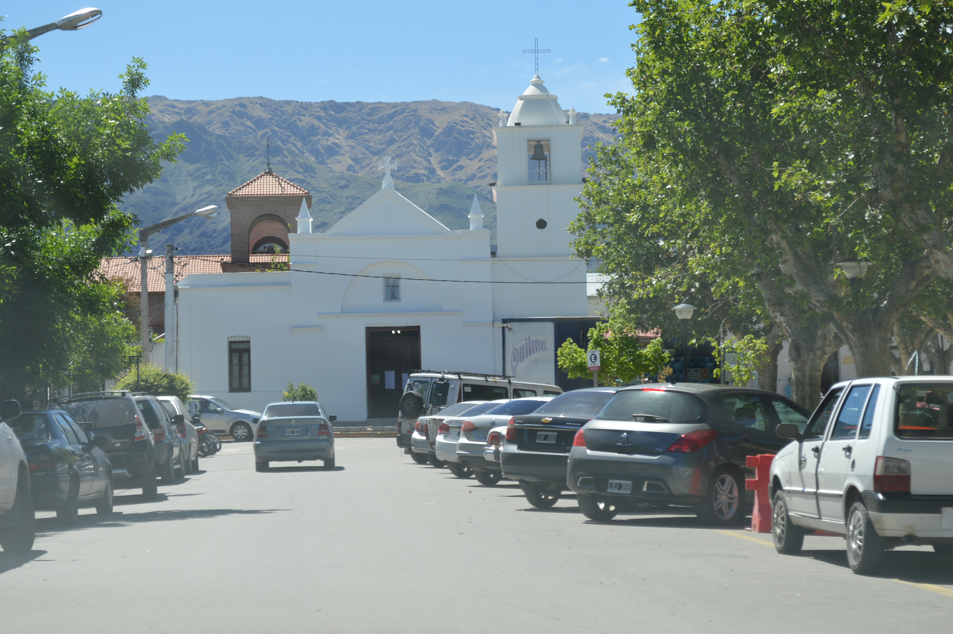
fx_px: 2182
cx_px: 476
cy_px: 317
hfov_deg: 24.6
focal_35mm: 82
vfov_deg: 16.5
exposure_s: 1/200
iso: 100
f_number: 7.1
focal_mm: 55
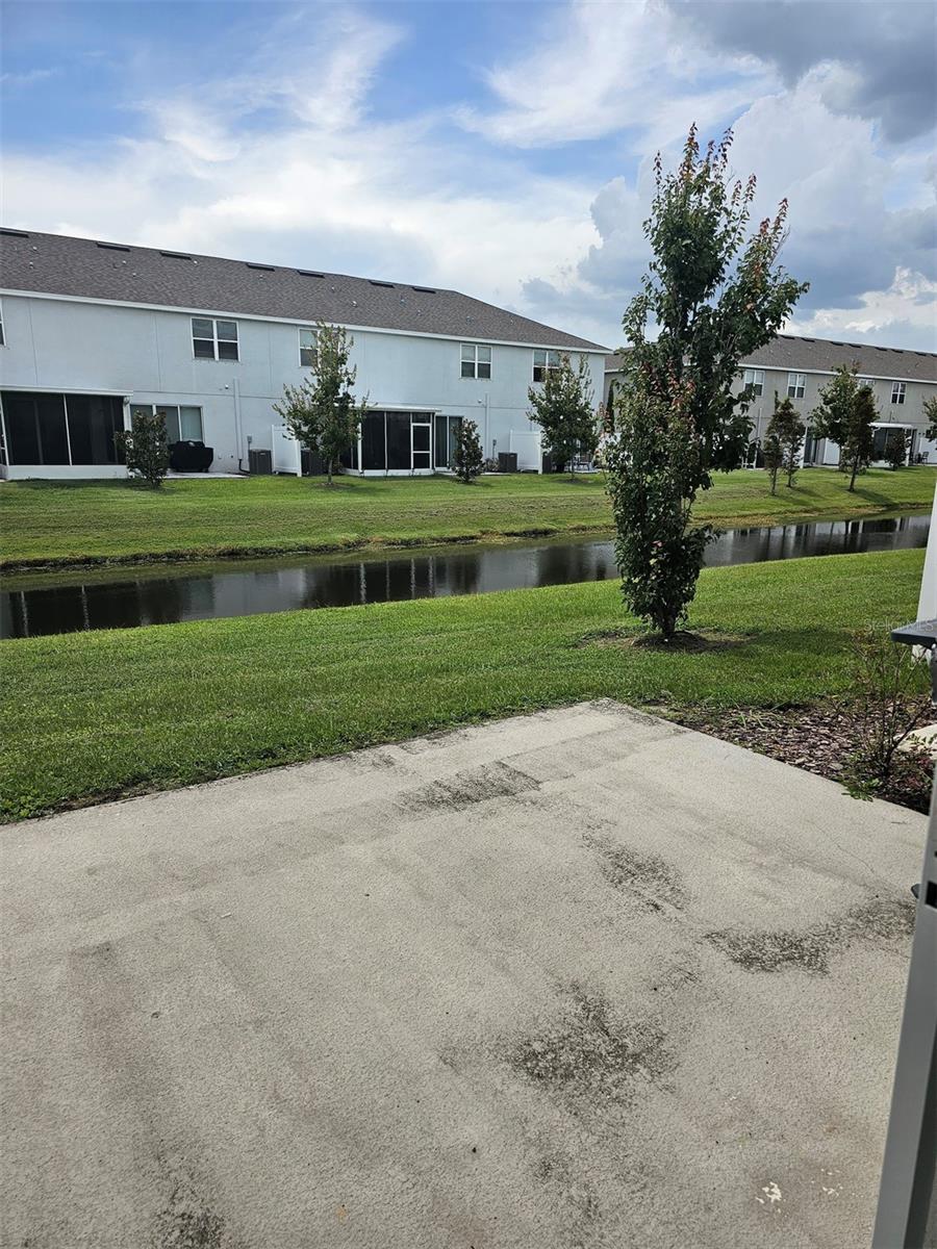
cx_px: 468
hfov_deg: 58.9
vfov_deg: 73.9
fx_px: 830
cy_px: 624
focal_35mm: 23
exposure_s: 1/818
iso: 10
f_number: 1.7
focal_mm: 6.3
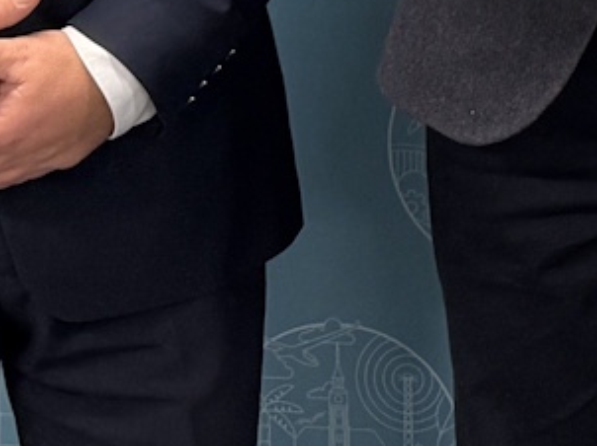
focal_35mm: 159
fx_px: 2740
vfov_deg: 8.6
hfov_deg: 11.1
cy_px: -602
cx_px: 1245
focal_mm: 6.76
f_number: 1.78
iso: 200
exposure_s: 1/50
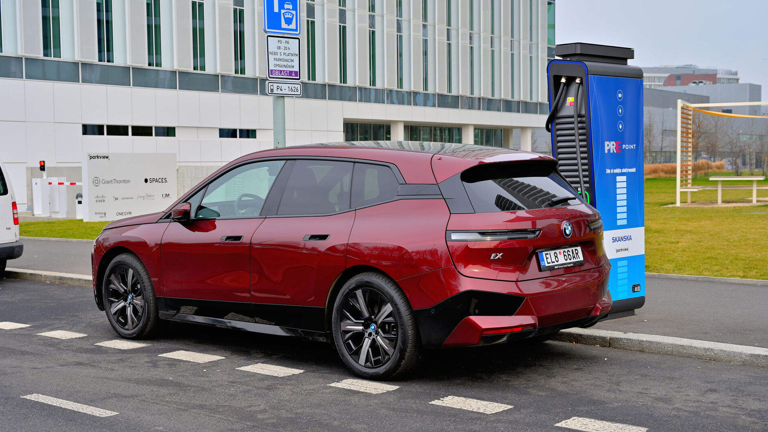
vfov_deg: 22.2
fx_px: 1100
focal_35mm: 54
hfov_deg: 38.5
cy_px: 244
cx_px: 386
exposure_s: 1/100
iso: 100
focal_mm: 51
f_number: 5
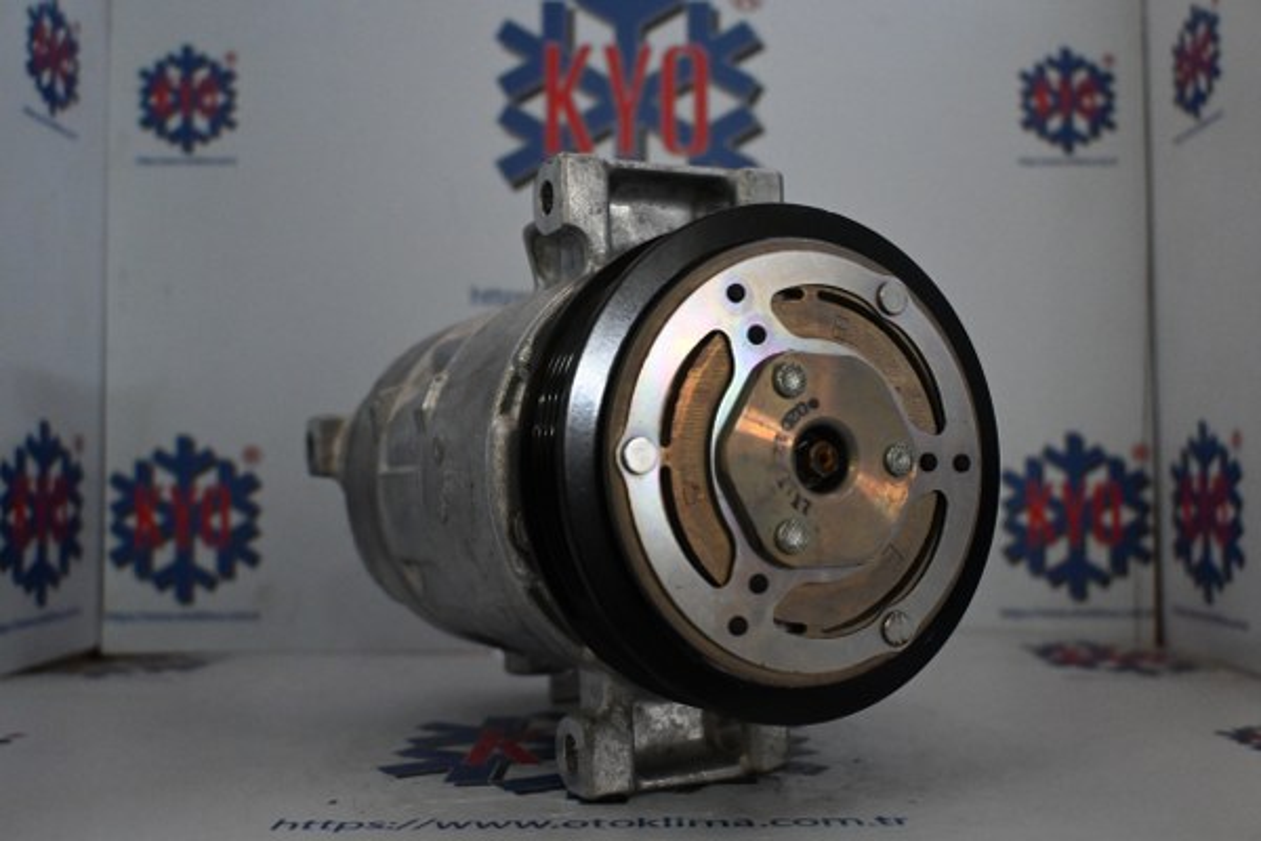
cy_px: 420
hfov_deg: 55.1
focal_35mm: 34
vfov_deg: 38.4
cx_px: 630
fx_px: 1208
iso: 3200
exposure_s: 1/80
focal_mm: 23
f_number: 4.2
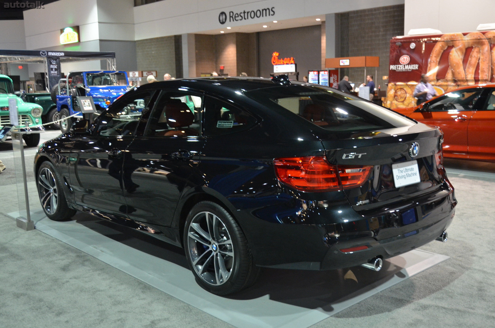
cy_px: 164
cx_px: 248
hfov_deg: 49.6
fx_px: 535
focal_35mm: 39
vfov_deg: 34.1
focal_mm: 26
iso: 1600
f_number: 3.8
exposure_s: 1/25
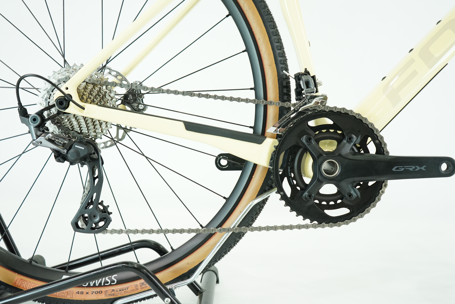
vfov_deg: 42.3
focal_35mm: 31
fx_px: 392
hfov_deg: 60.3
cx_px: 228
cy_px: 152
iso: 1250
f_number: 4
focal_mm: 31
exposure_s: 1/200
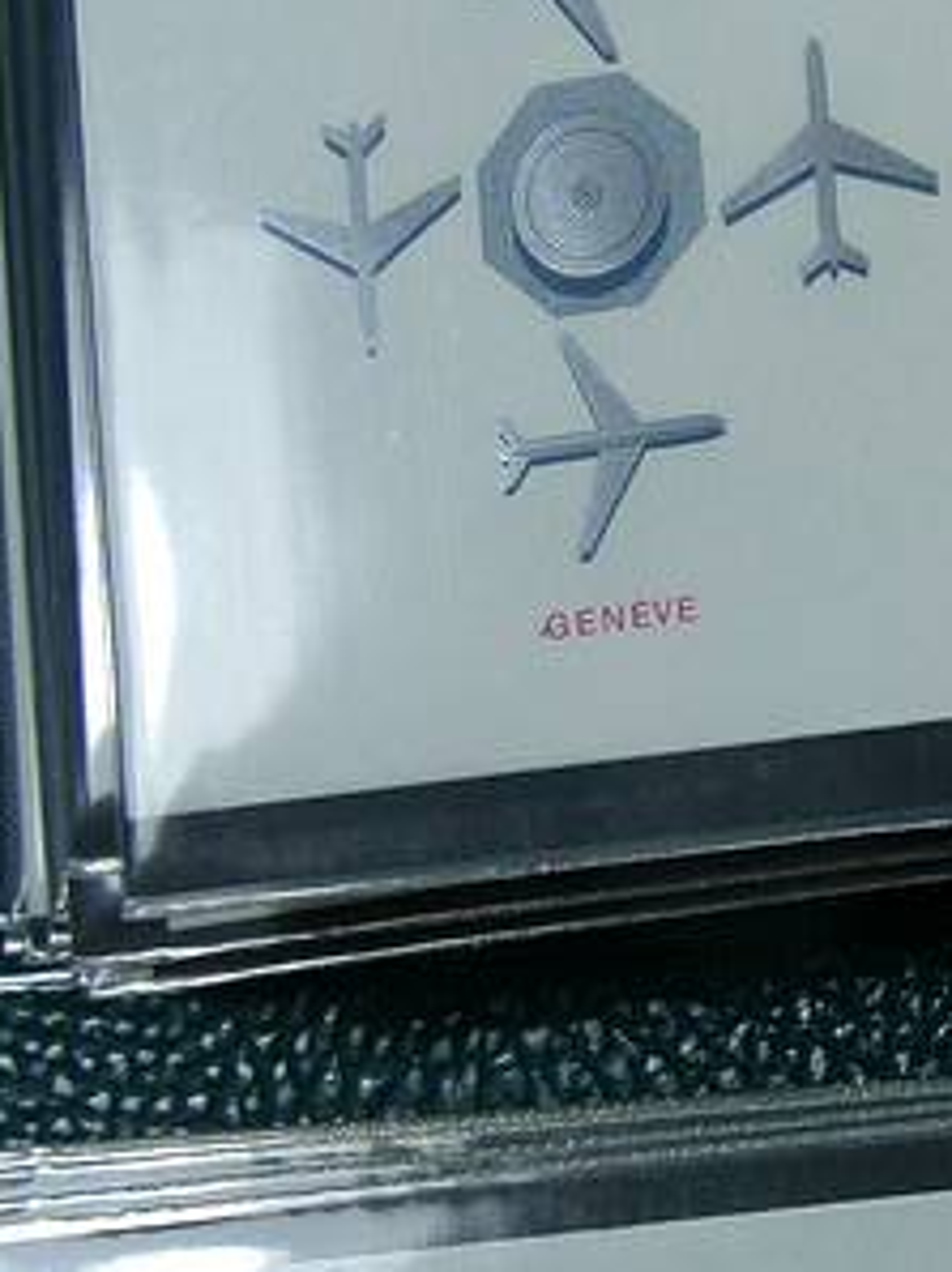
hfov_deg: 12.3
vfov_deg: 16.7
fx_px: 4296
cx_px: 1247
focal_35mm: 117
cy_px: 1012
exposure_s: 1/125
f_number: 3.6
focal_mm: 6.1
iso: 100
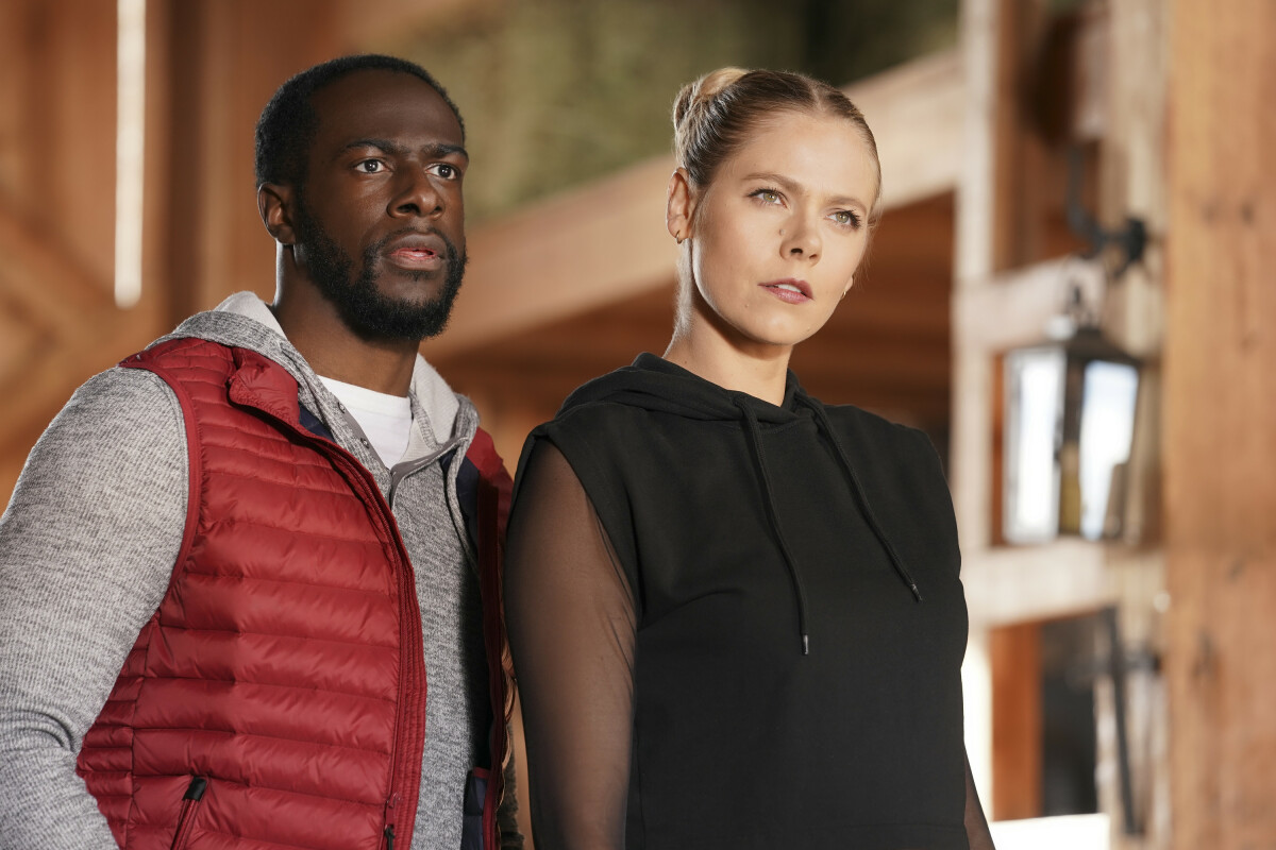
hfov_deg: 10.8
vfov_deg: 7.2
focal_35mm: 191
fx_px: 6769
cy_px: 425
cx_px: 638
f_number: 3.5
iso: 800
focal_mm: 191
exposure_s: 1/500
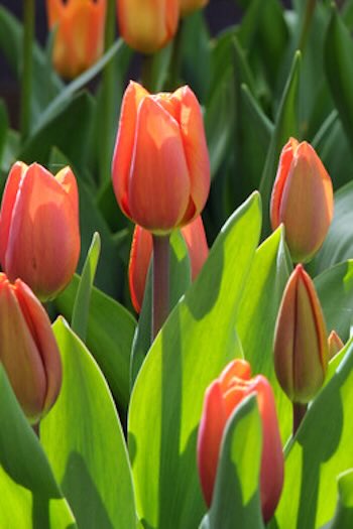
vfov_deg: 27.0
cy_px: 264
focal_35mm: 75
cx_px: 176
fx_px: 1103
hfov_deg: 18.2
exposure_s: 1/200
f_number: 7.1
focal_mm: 50
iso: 200
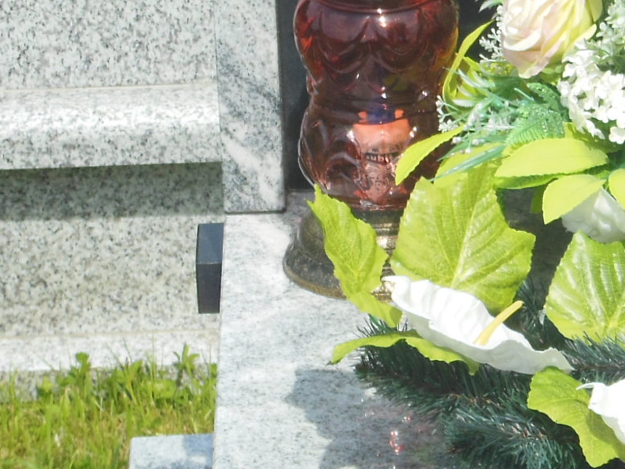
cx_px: 786
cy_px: -101
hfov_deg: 8.8
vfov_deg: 6.6
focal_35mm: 223
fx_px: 4028
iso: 125
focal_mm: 13.6
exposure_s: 1/1000
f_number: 4.4
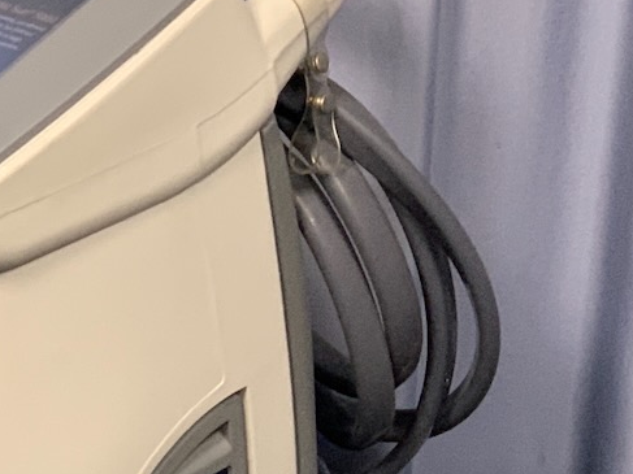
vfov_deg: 8.6
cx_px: 49
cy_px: 560
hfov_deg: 11.5
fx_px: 3126
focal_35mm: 171
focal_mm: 6
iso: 250
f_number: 2.4
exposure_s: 1/60
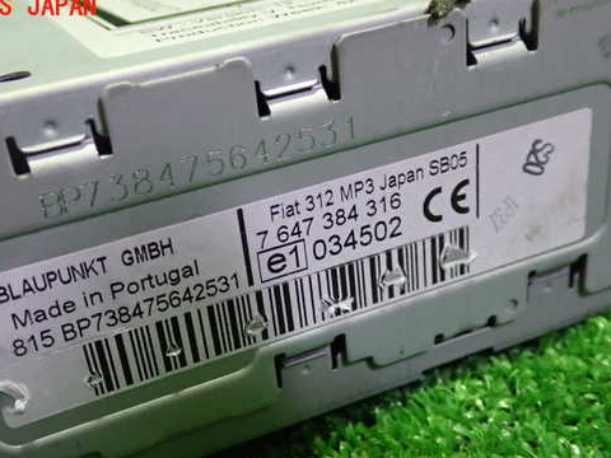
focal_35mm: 45
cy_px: 277
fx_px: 794
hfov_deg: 41.9
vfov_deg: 32.1
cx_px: 247
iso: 800
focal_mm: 6.37
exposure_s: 1/25
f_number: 2.5
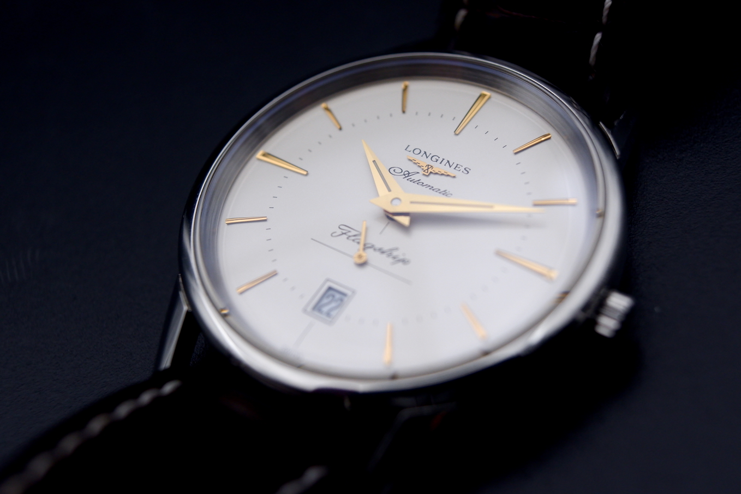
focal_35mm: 48
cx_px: 370
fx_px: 988
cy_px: 247
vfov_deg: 28.1
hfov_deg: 41.1
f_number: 5
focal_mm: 32.9
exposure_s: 1/4000
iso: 1600
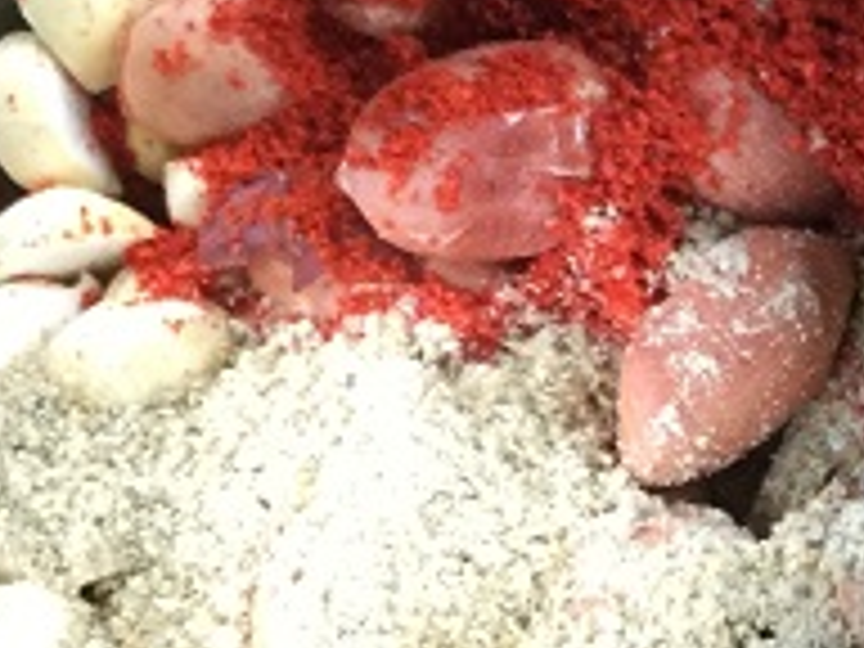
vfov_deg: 11.2
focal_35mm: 132
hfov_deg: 14.3
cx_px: 1125
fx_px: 3295
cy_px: 162
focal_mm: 3.3
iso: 50
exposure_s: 1/30
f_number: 2.4
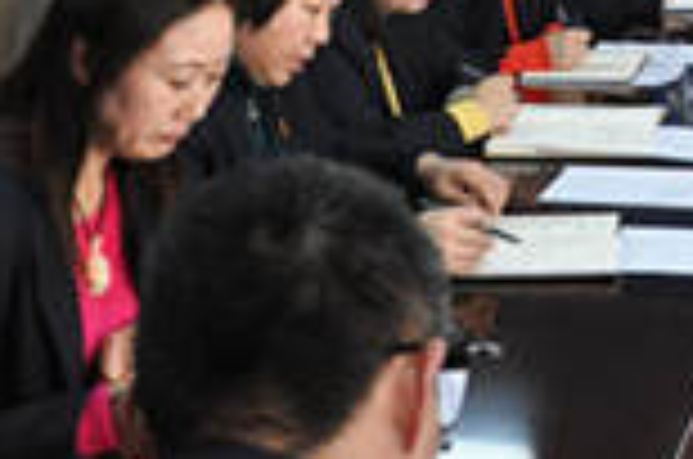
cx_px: 1058
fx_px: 2017
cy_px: -387
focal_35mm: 105
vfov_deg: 11.9
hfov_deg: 17.4
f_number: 5.6
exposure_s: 1/125
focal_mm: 18
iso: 1600
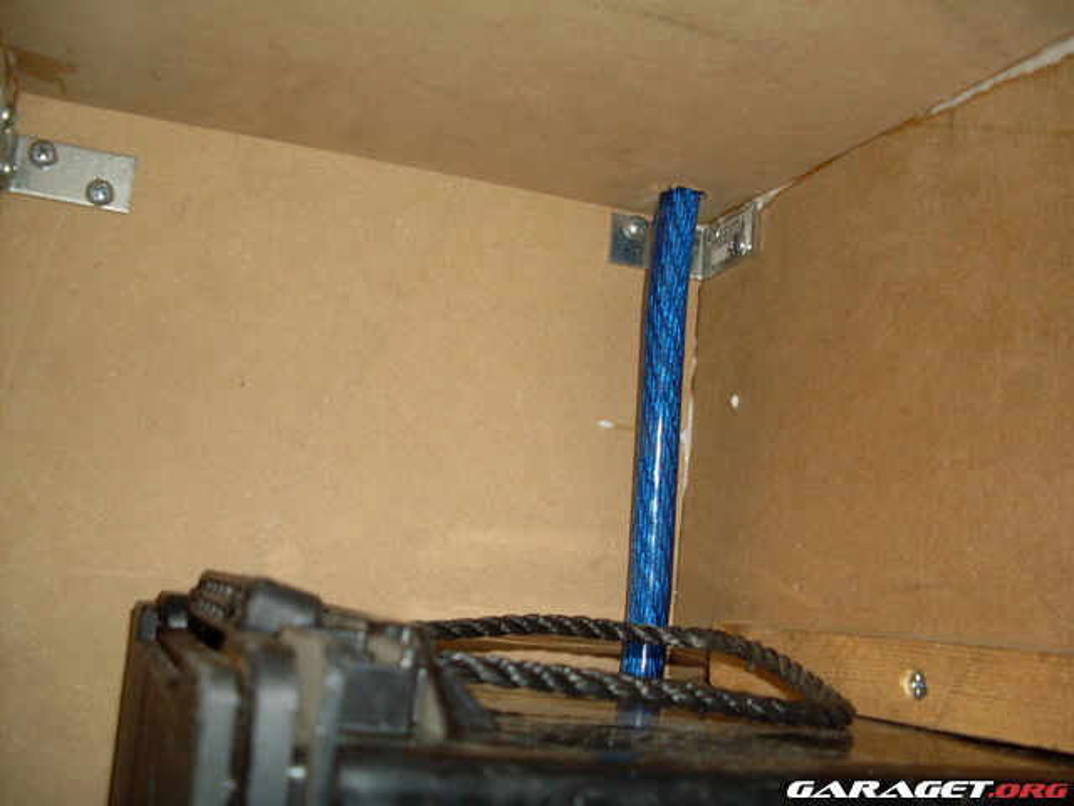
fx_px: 1179
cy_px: 403
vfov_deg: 37.7
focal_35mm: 38
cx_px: 537
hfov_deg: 49.0
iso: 100
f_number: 2.8
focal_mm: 6.3
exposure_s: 1/45
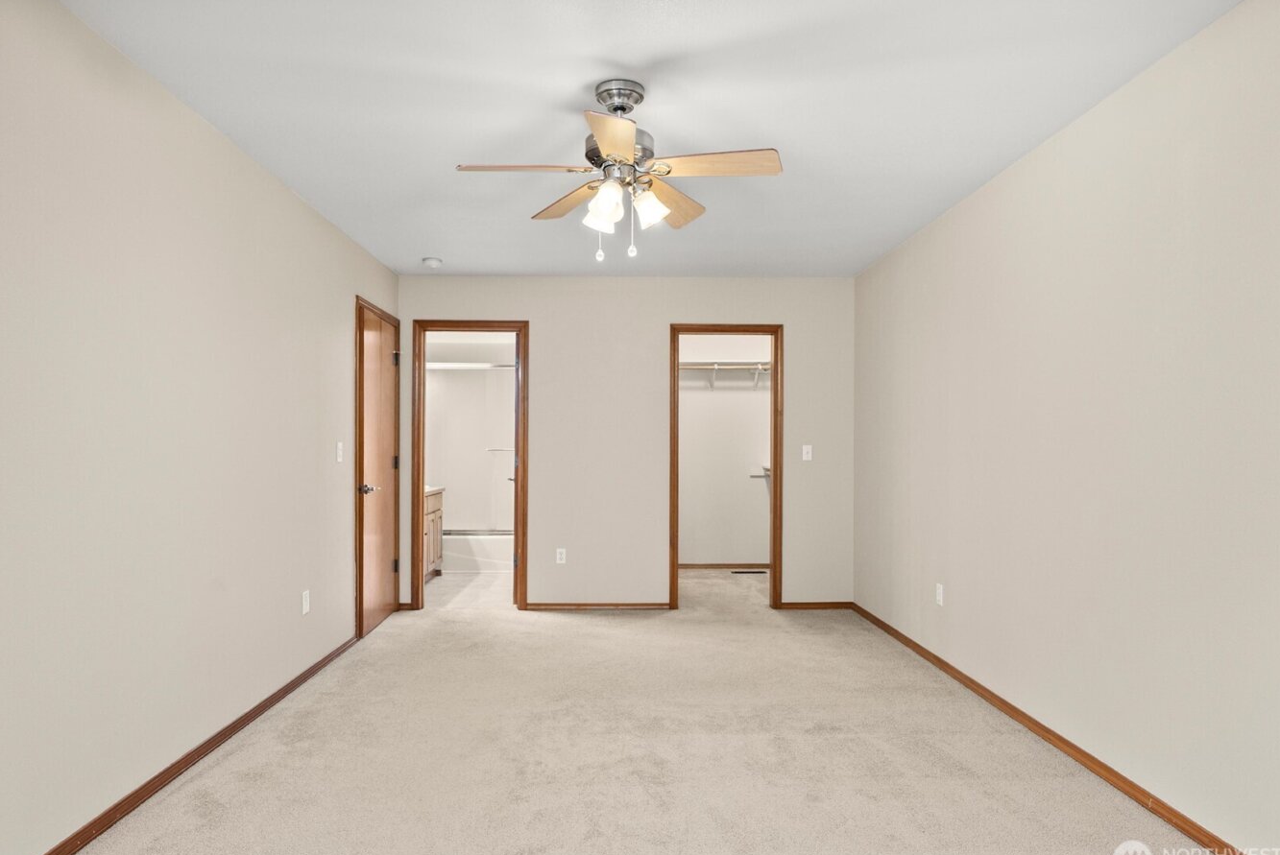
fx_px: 747
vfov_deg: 59.6
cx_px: 634
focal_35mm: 21
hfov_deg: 81.2
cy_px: 441
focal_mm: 20
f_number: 7.1
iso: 1000
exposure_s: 1/6
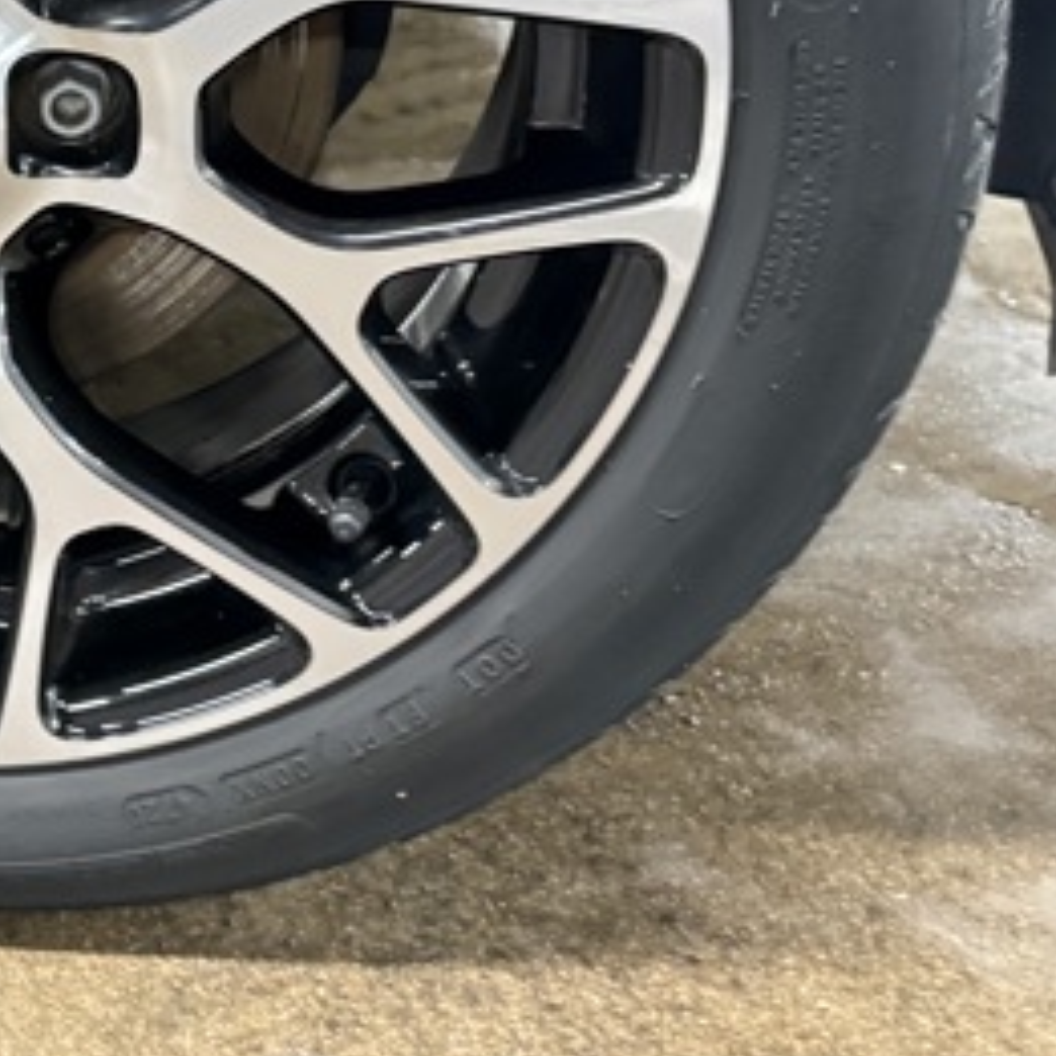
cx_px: -364
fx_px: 2243
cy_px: 65
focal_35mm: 65
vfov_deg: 25.5
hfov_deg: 23.1
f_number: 1.78
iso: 800
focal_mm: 6.76
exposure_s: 1/50
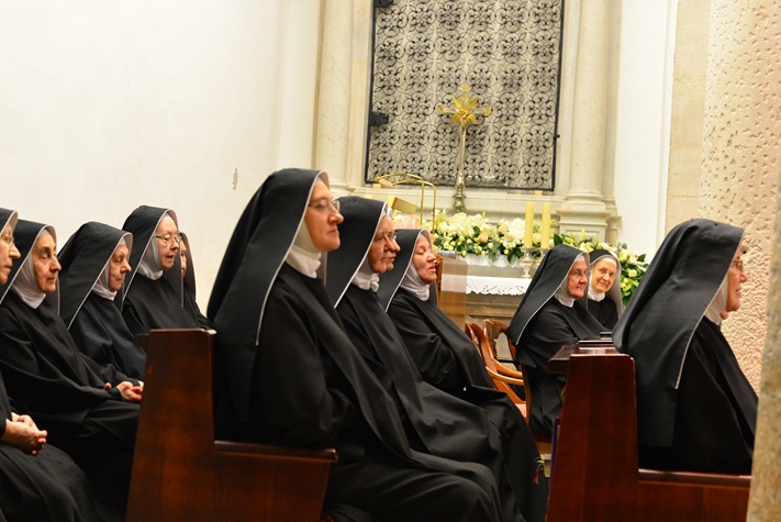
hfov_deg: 27.8
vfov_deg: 18.9
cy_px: 337
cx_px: 236
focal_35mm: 72
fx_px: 1563
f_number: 4
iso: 2000
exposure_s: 1/125
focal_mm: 50
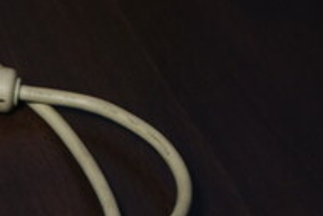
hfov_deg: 9.5
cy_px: 482
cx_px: -144
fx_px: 1886
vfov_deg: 6.3
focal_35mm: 210
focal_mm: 17
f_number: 3.2
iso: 200
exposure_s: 1/15
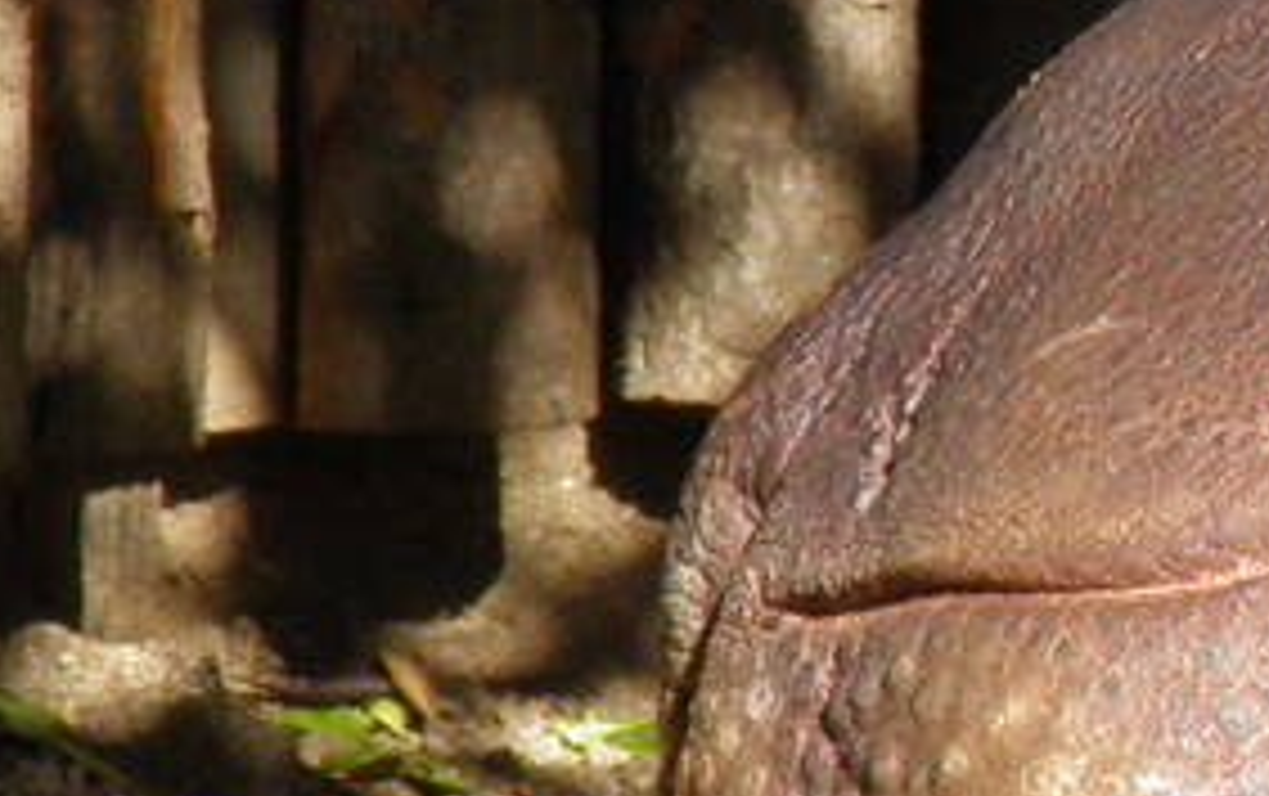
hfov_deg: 1.4
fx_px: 53220
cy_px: 292
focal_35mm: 1537
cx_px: 2768
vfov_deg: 0.9
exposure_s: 1/160
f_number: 4.7
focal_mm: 46
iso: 50
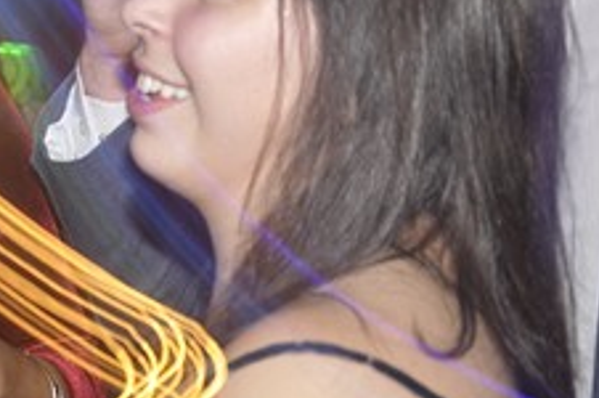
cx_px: -103
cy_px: 89
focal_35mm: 117
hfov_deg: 16.8
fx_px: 1944
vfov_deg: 11.6
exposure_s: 1/1.6
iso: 400
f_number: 5
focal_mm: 32
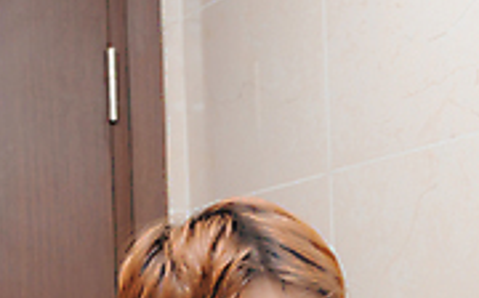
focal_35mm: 119
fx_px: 1552
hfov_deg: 17.1
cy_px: 394
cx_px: 506
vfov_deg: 10.7
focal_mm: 35
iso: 200
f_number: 4
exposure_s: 1/160
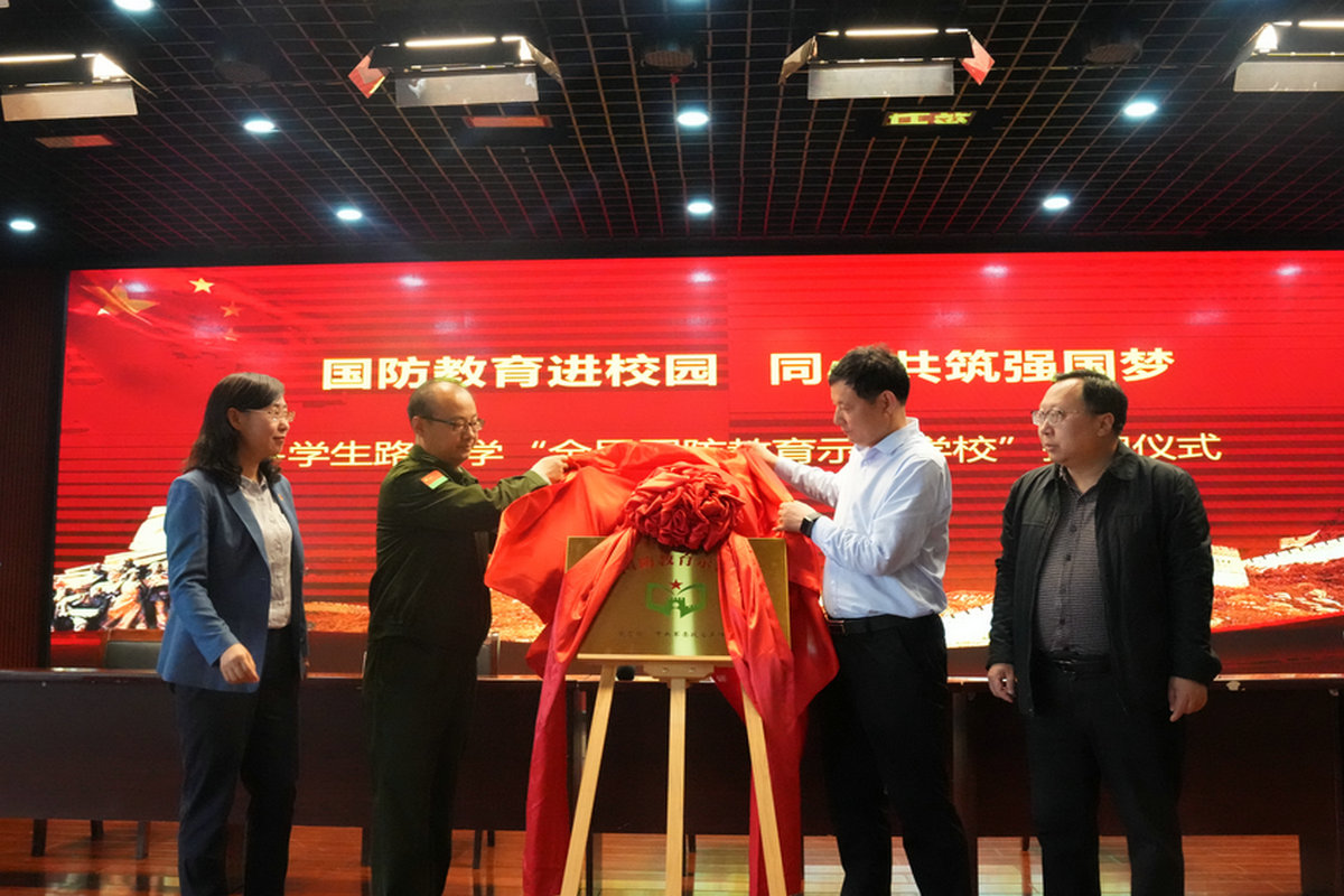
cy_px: 448
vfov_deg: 51.3
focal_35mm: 25
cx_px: 672
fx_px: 933
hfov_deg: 71.5
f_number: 8
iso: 12800
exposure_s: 1/250
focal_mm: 25
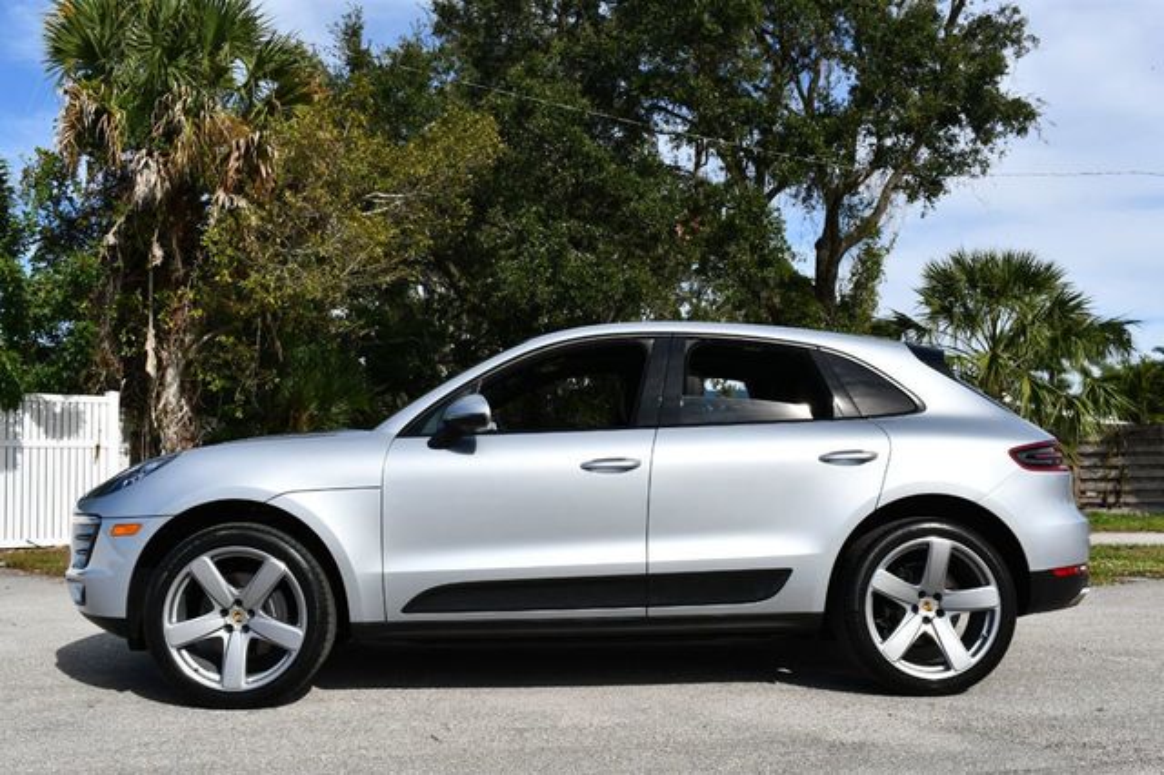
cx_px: 582
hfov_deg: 57.2
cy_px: 388
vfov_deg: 39.9
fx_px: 1066
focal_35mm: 33
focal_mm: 22
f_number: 9
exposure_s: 1/320
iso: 100
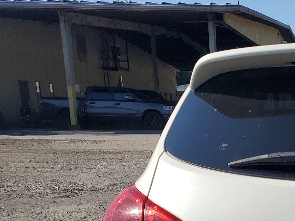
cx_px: 374
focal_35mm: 69
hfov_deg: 24.8
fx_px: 588
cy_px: 258
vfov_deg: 20.1
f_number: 1.5
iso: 50
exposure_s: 1/5000
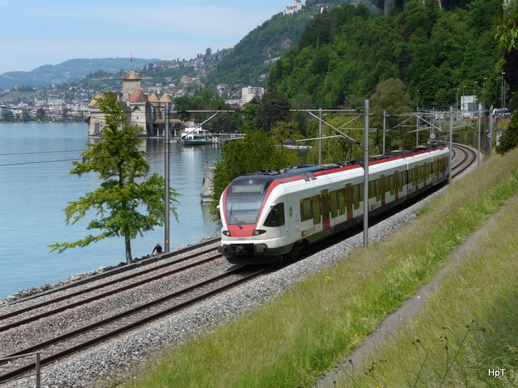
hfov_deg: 29.0
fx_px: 1003
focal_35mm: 67
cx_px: 259
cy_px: 194
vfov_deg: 21.9
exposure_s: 1/320
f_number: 5.6
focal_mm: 11.1
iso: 100
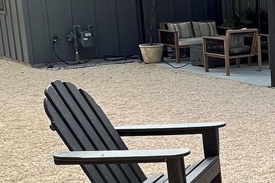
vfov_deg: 21.5
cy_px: 75
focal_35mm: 63
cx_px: 424
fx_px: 481
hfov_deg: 24.2
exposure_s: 1/227
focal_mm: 1.57
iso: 32
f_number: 1.8
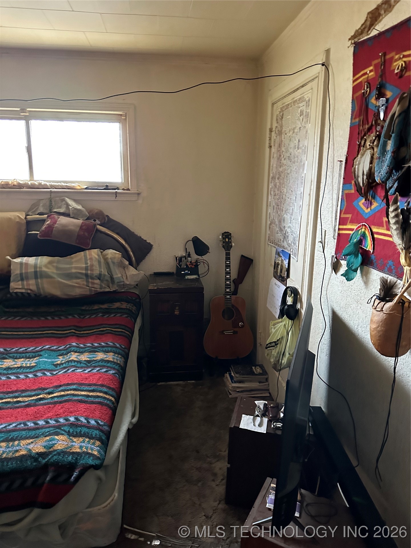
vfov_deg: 71.6
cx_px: 206
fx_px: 380
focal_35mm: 24
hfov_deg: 56.8
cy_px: 274
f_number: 1.78
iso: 1000
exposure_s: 1/40
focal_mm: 6.86
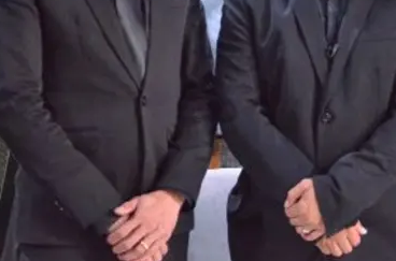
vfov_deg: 9.5
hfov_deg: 14.3
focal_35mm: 143
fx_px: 1569
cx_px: 337
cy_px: 38
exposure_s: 1/160
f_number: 4.8
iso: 6400
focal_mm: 45
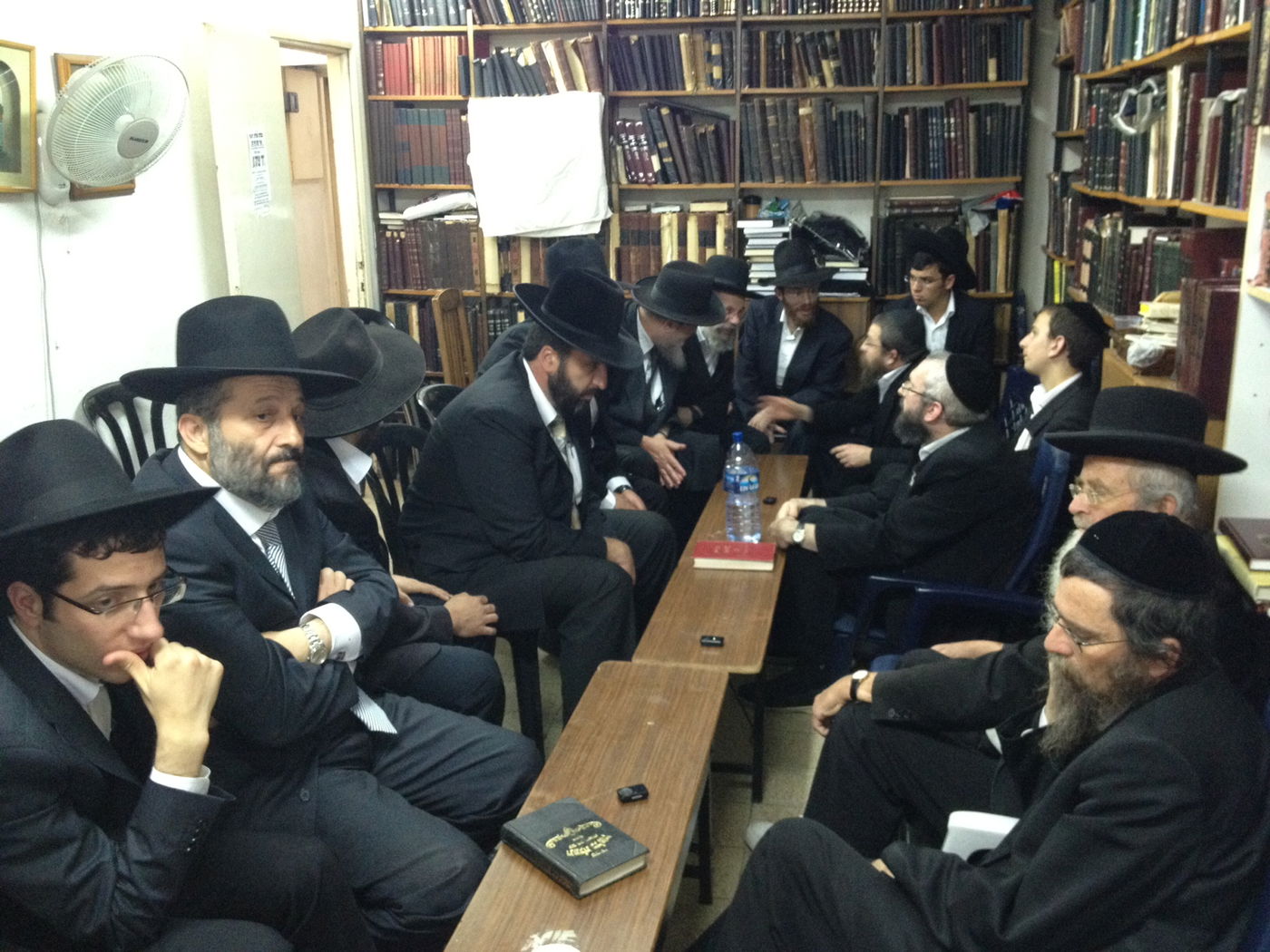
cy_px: 476
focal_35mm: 35
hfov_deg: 52.6
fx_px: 1284
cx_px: 635
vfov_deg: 40.7
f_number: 2.4
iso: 320
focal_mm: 4.28
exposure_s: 1/20
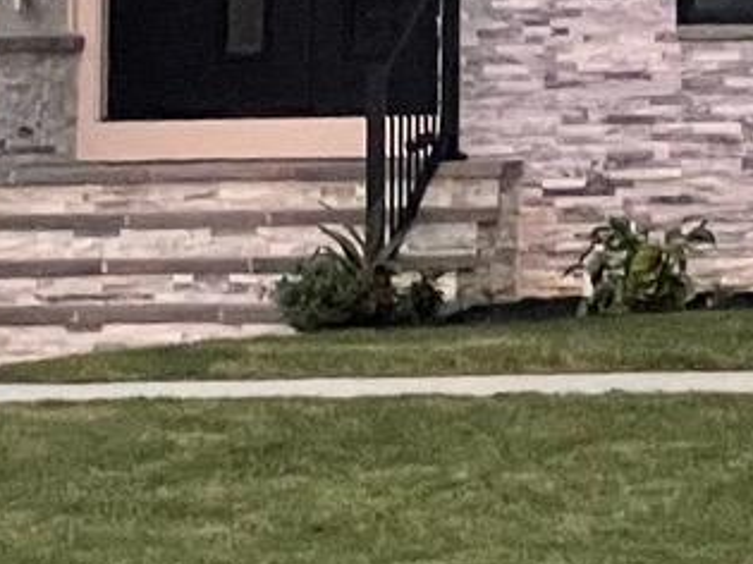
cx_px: 1198
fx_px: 7350
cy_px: -1028
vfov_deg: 4.3
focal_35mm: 338
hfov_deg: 5.8
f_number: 2
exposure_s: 1/60
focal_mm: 6
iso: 500
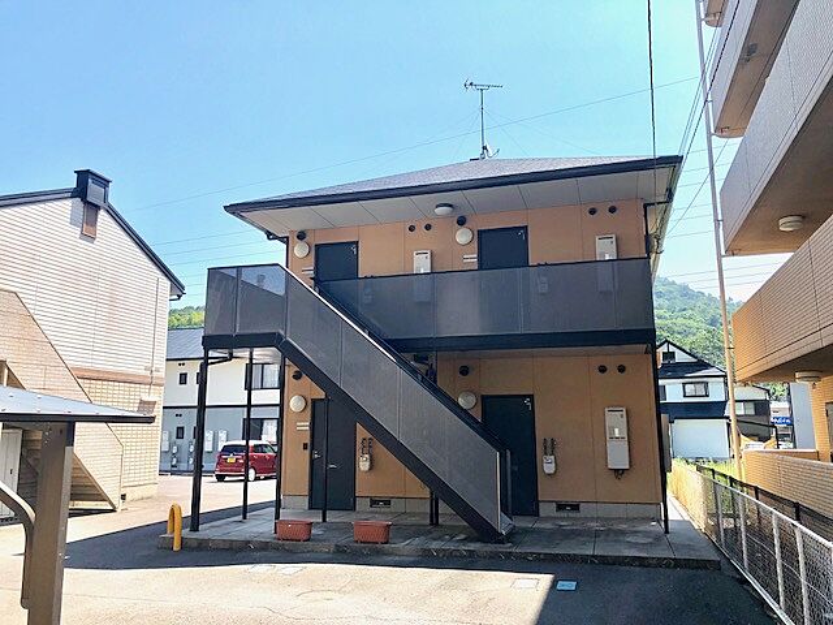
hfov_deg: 63.4
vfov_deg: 49.7
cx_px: 416
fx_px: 674
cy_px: 312
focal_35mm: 28
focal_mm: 3.99
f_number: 1.8
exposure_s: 1/1548
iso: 20
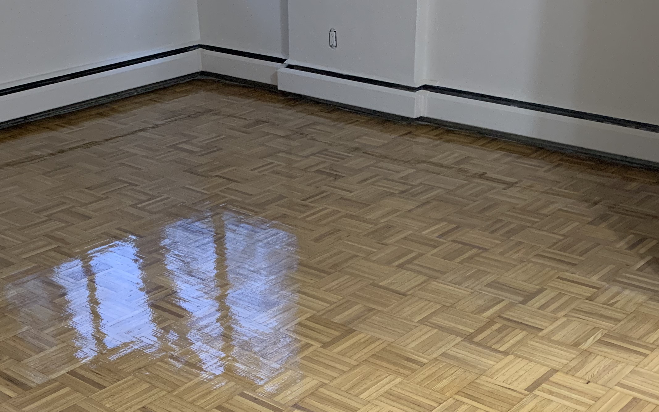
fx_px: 934
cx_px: 316
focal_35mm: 52
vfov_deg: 23.8
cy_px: 412
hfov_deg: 38.9
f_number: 1.8
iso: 320
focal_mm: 4.25
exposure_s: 1/60
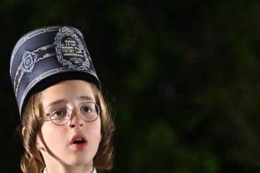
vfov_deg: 2.8
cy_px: 159
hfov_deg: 4.2
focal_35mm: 493
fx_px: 3560
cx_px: 74
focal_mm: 130
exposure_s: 1/125
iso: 1600
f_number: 2.8
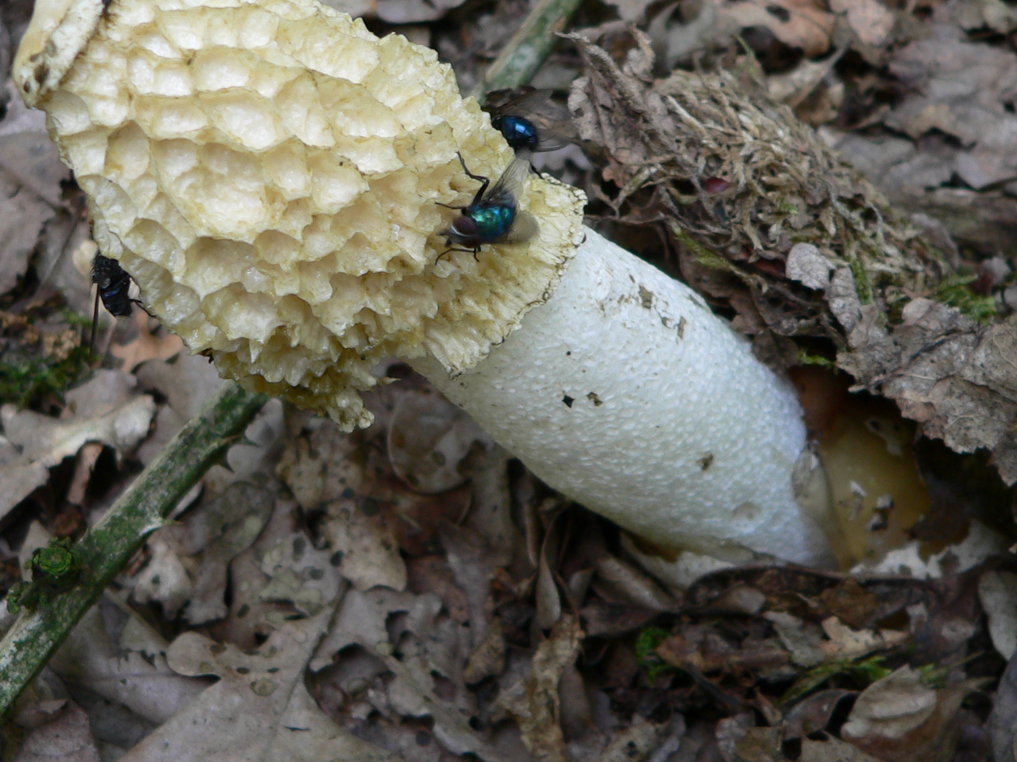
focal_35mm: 55
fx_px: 1616
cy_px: 213
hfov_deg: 34.8
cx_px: 387
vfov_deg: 26.3
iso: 80
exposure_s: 1/60
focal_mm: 6
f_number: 2.8
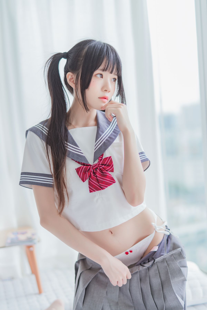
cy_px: 155
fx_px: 431
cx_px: 104
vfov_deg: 39.6
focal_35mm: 50
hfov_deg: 27.0
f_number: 1.4
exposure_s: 1/250
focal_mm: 50
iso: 125
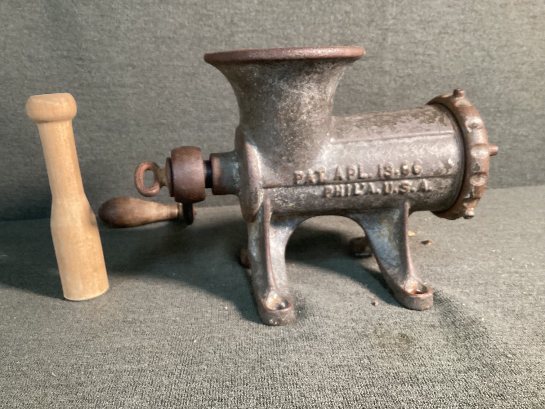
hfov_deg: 58.3
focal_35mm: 31
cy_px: 204
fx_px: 488
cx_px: 272
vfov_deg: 45.4
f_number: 2.4
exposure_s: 1/40
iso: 400
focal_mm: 3.3
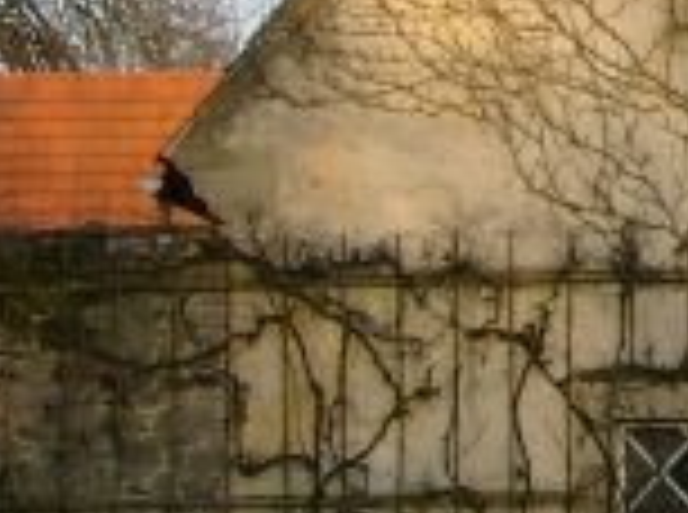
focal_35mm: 299
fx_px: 5929
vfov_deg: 4.9
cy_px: -405
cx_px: 1273
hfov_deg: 6.5
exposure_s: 1/189
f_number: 4
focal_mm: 11.76
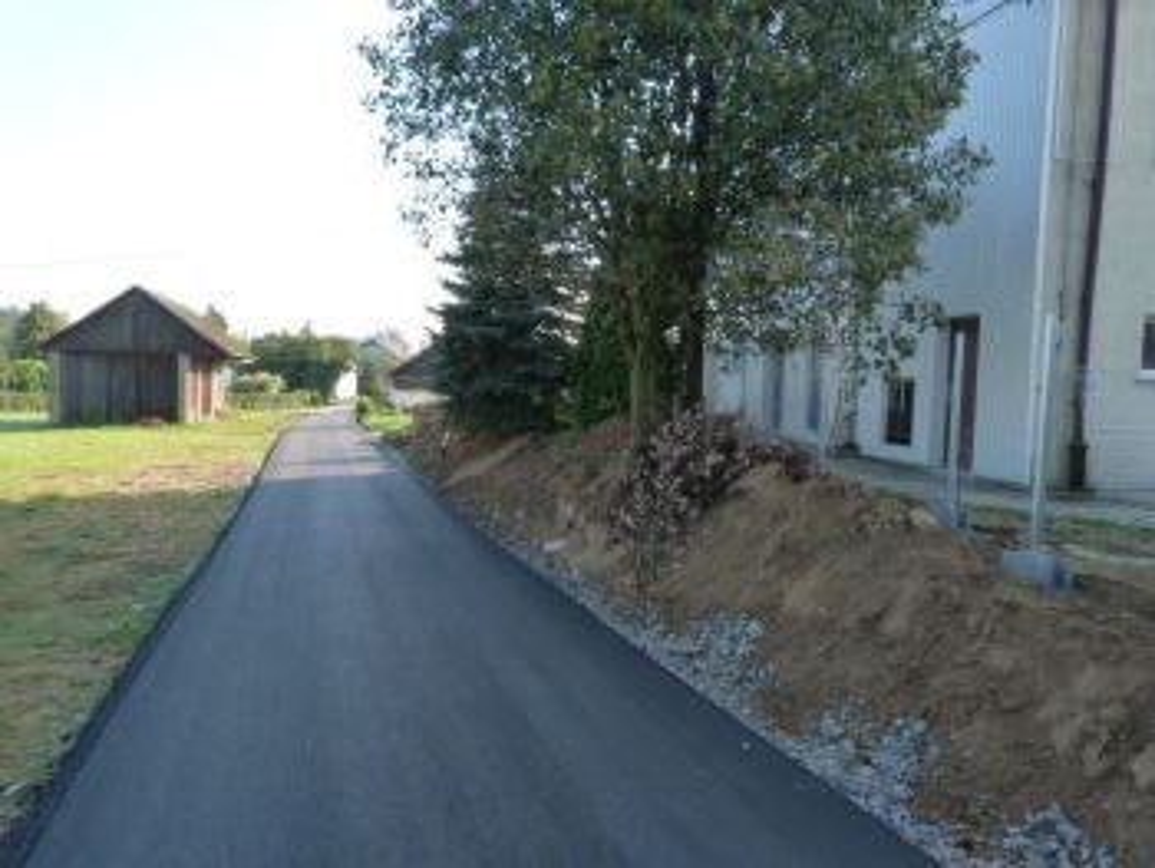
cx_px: 578
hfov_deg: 69.4
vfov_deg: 54.9
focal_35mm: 25
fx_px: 835
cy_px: 434
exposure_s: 1/250
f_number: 4
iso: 250
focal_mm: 4.5
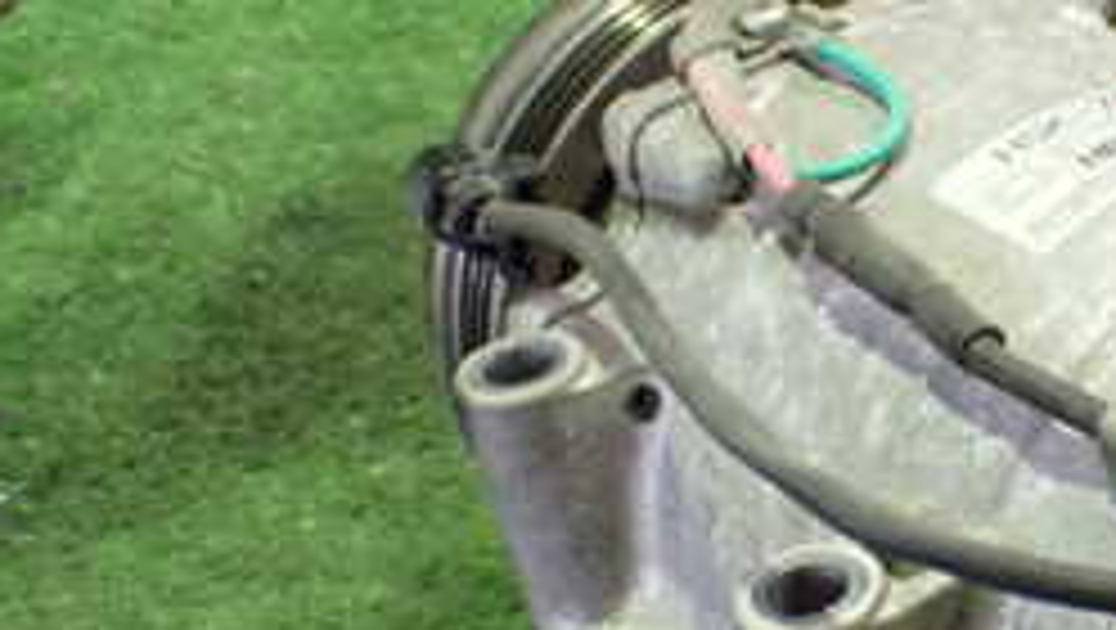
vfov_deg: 15.3
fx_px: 2340
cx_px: 1233
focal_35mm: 79
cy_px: 472
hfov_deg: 24.9
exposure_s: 1/30
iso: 1000
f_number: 2.3
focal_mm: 5.4
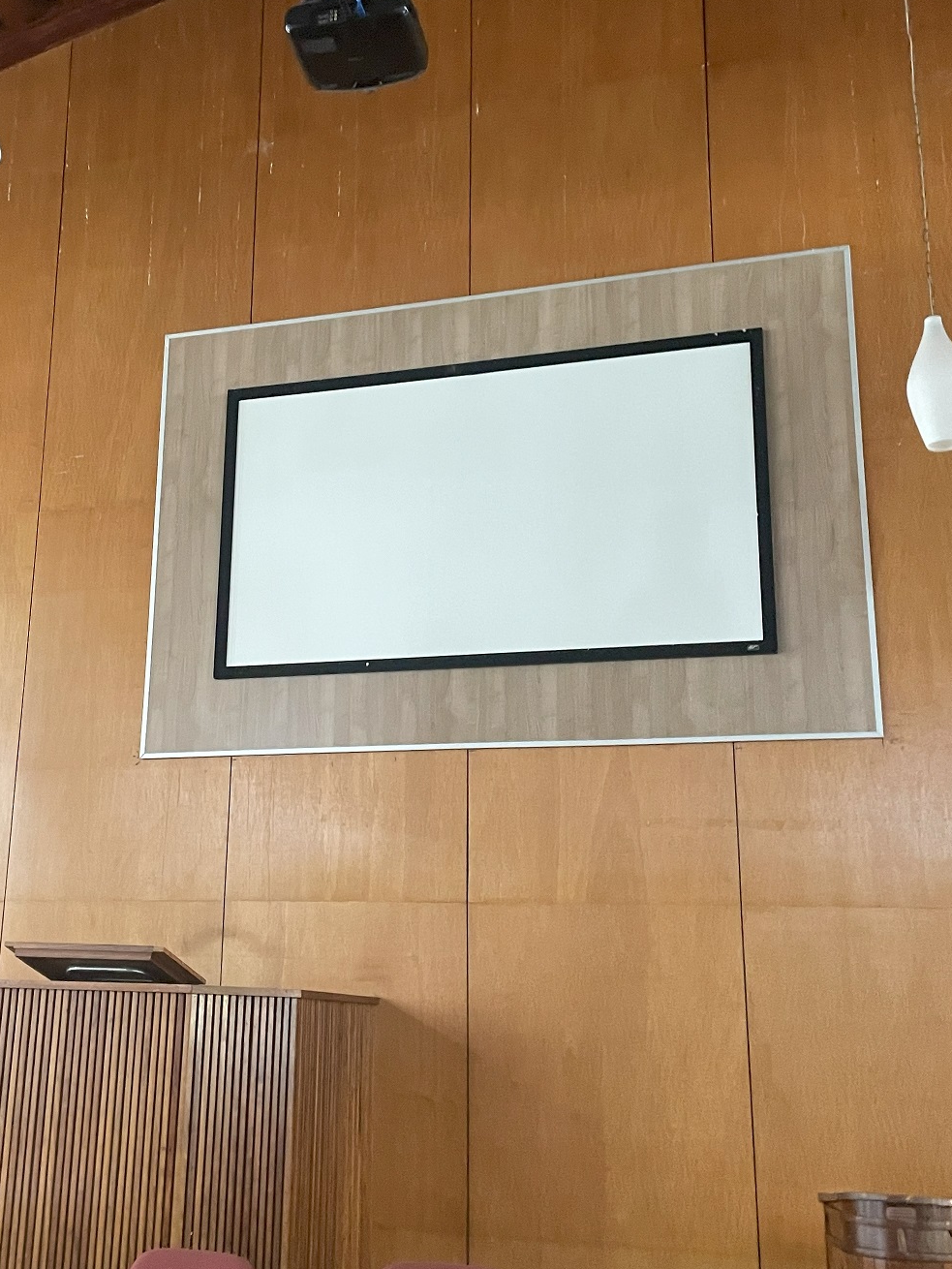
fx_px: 1466
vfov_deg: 46.8
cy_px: 606
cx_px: 341
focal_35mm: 40
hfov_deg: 35.7
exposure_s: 1/30
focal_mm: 4.2
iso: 640
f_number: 1.6
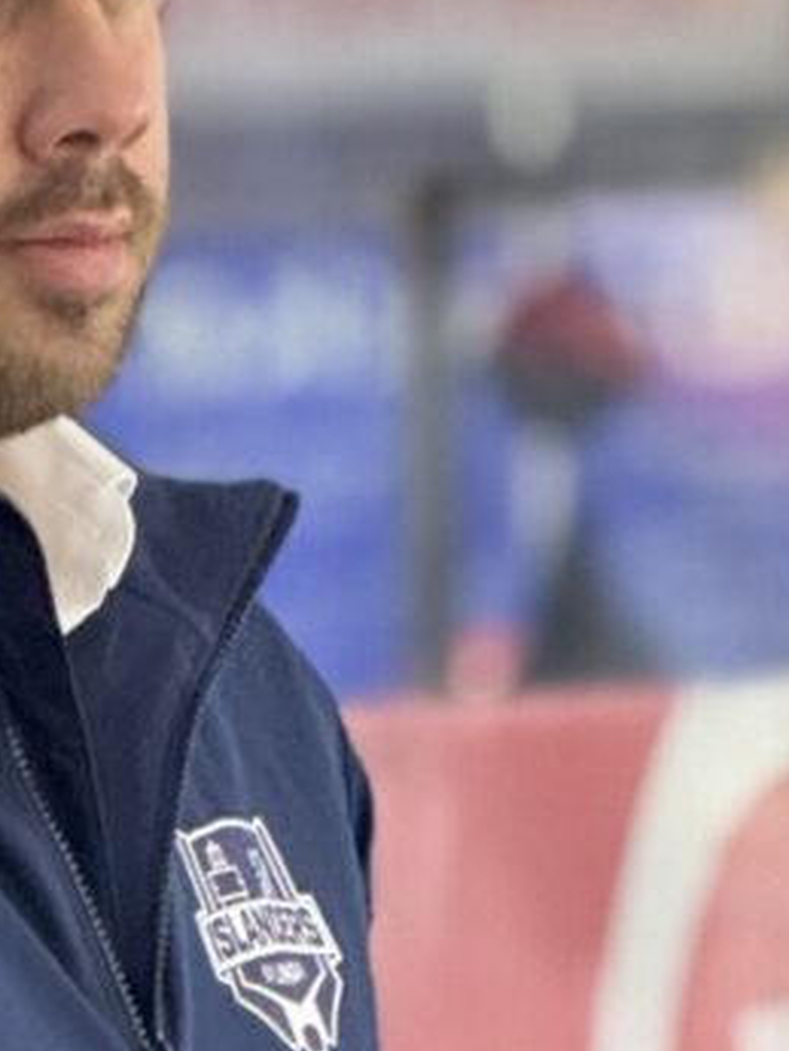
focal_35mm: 495
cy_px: 963
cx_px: 213
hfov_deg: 3.0
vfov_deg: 4.0
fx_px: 15034
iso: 640
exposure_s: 1/50
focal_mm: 15.66
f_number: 2.8
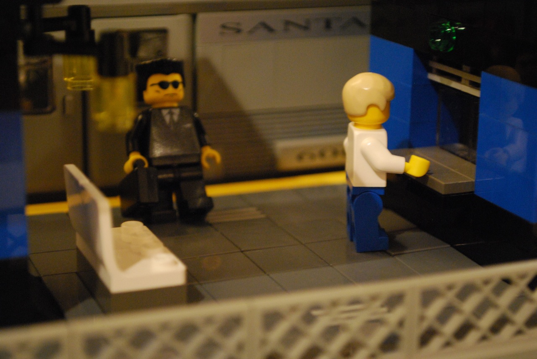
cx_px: 268
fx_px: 1232
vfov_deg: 16.6
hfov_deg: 24.6
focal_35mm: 82
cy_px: 180
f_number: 5.6
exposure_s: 1/5
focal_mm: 55
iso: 1600
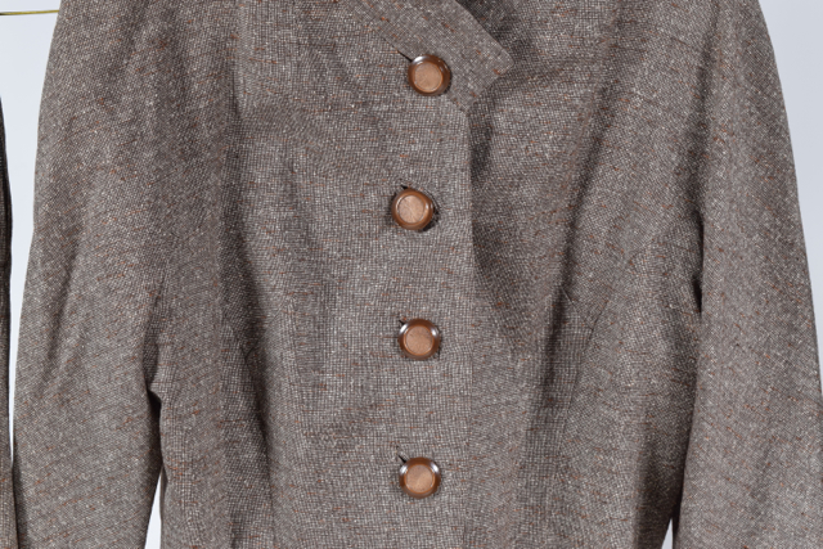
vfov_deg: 18.9
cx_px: 412
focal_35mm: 72
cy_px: 274
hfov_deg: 28.1
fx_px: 1646
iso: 400
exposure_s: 1/125
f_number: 14
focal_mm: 48
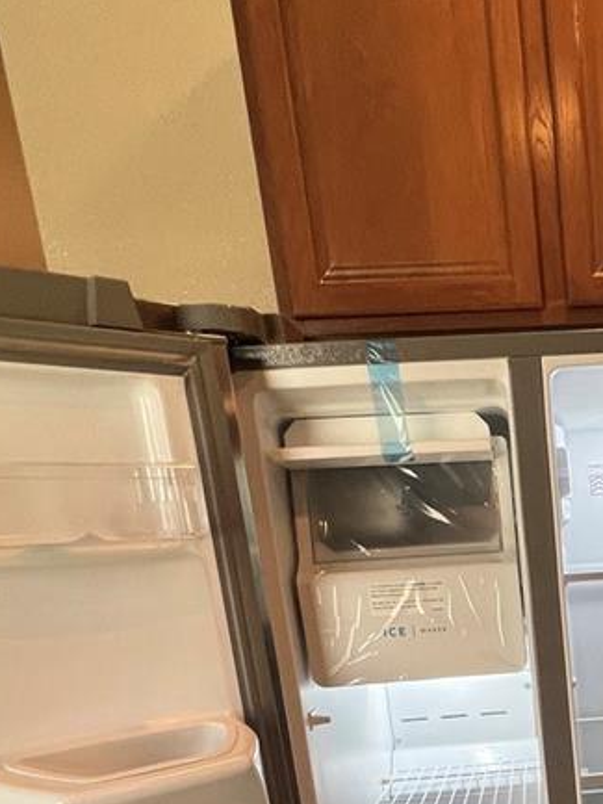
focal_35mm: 36
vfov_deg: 44.7
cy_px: 780
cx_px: 636
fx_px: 836
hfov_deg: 35.0
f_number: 1.8
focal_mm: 1.57
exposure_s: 1/120
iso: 100
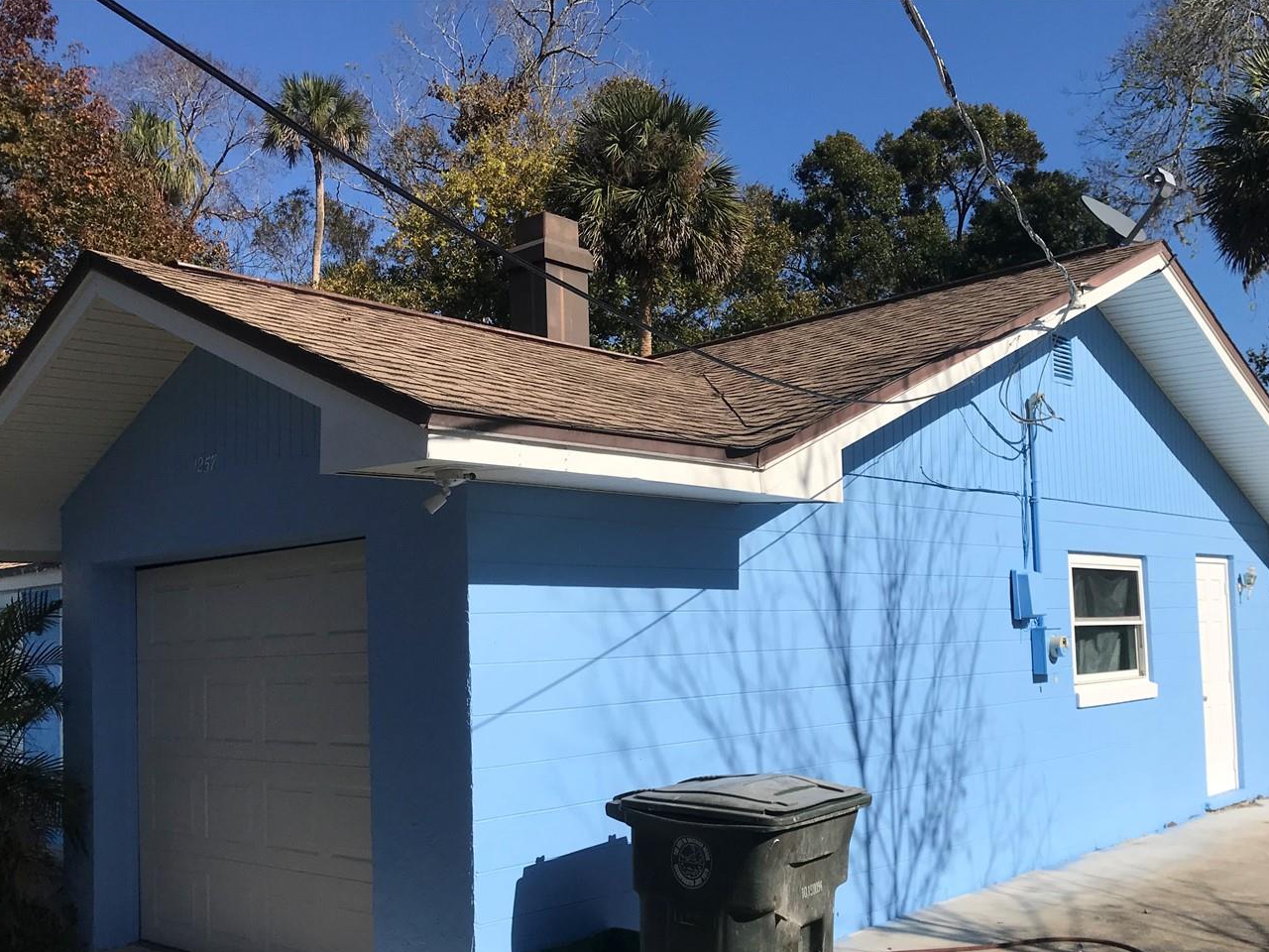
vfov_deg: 40.4
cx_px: 766
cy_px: 592
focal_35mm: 35
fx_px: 1283
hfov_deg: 52.2
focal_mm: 3.99
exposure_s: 1/4808
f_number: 1.8
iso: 25
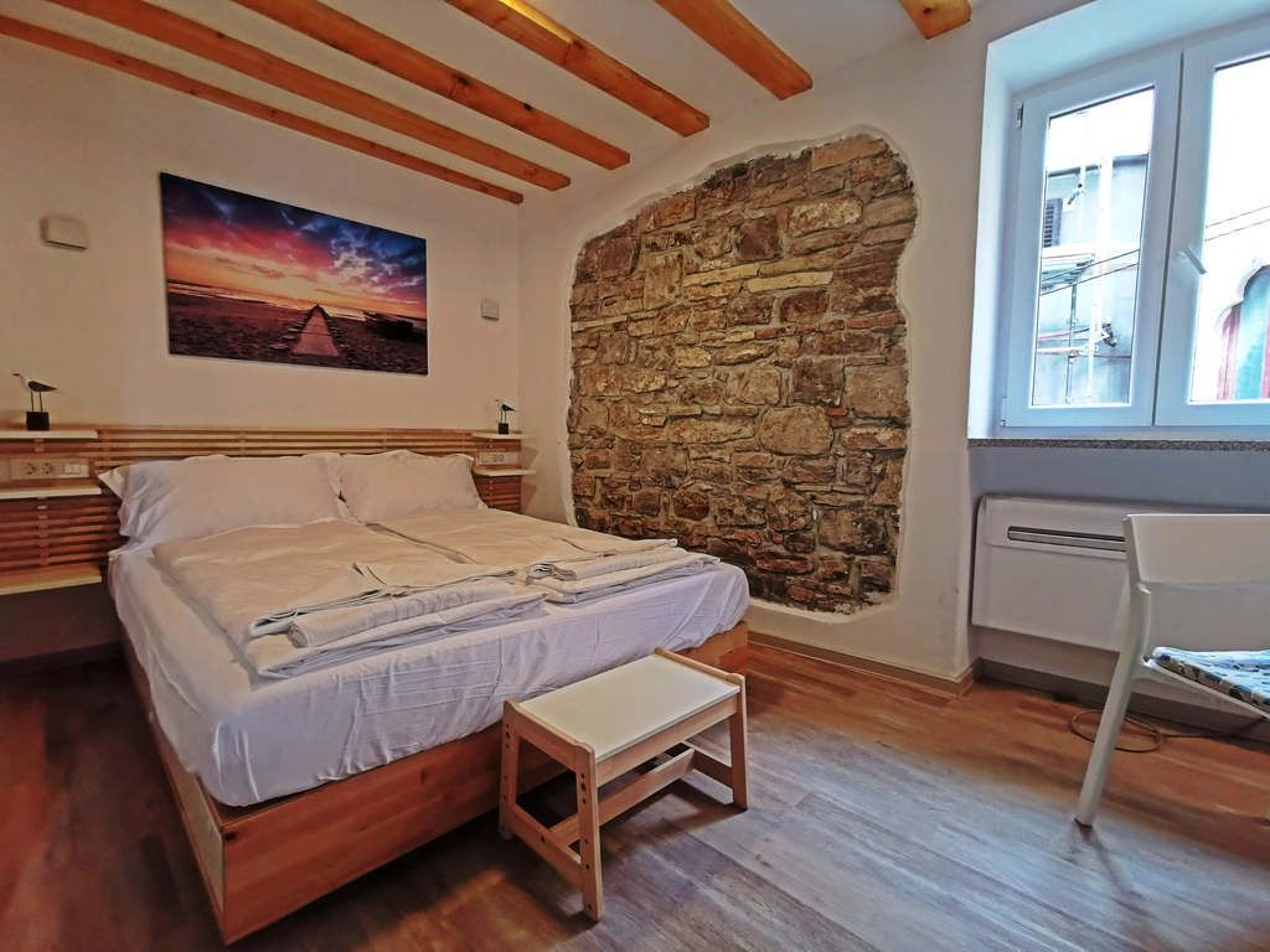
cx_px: 635
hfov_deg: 94.5
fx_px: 587
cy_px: 476
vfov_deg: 78.1
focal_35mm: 16
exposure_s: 1/100
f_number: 2.2
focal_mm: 2.35
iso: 320
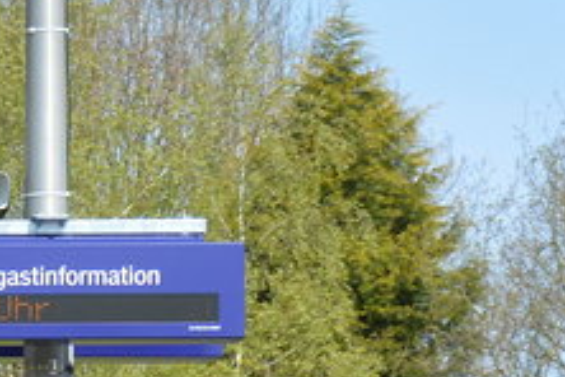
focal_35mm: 390
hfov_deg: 5.1
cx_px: -753
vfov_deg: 3.5
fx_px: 6120
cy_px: 858
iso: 250
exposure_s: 1/500
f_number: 7.1
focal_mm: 48
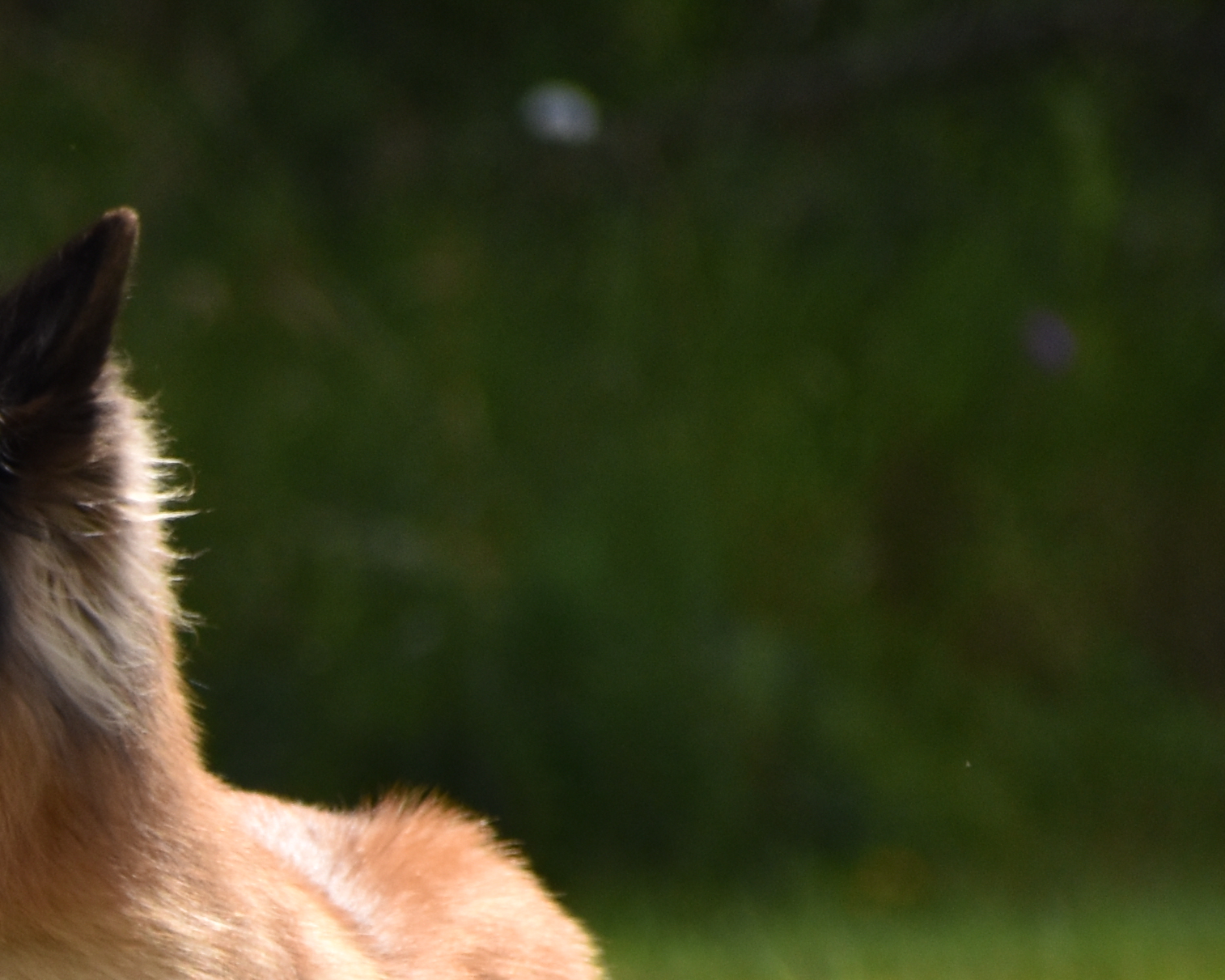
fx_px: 60687
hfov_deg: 1.2
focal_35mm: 1674
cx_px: -638
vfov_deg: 0.9
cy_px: 1040
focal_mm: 300
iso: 400
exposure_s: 1/1250
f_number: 6.3
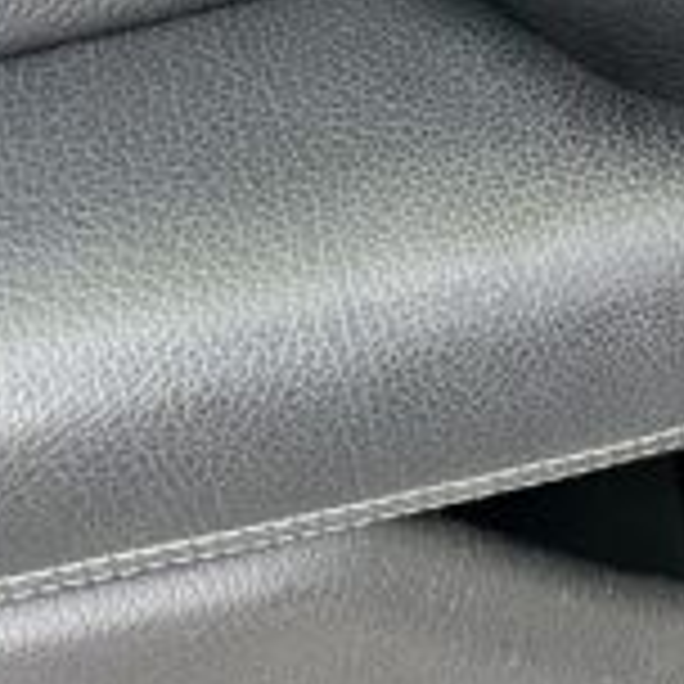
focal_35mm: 112
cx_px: 1449
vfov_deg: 14.1
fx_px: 2504
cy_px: -468
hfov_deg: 13.1
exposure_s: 1/121
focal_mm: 6.86
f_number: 1.78
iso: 125
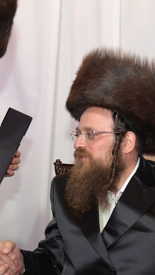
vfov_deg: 26.2
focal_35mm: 81
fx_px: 592
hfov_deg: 14.9
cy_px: 141
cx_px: 96
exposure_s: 1/125
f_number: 4
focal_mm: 38
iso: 1000
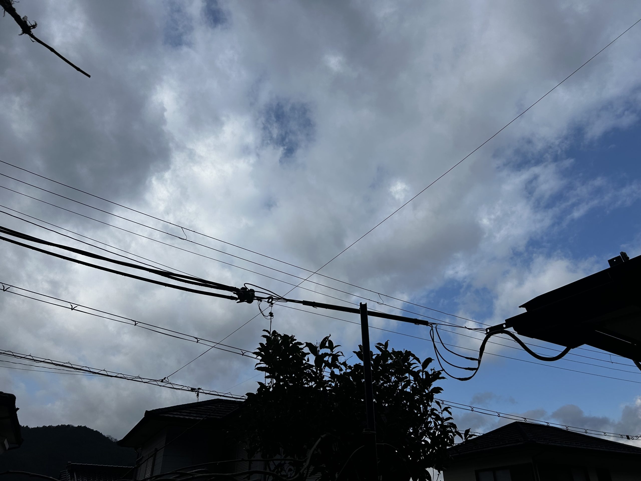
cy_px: 240
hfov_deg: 67.3
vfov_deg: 53.1
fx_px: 481
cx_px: 320
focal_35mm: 26
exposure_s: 1/6211
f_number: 1.5
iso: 50
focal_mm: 5.7
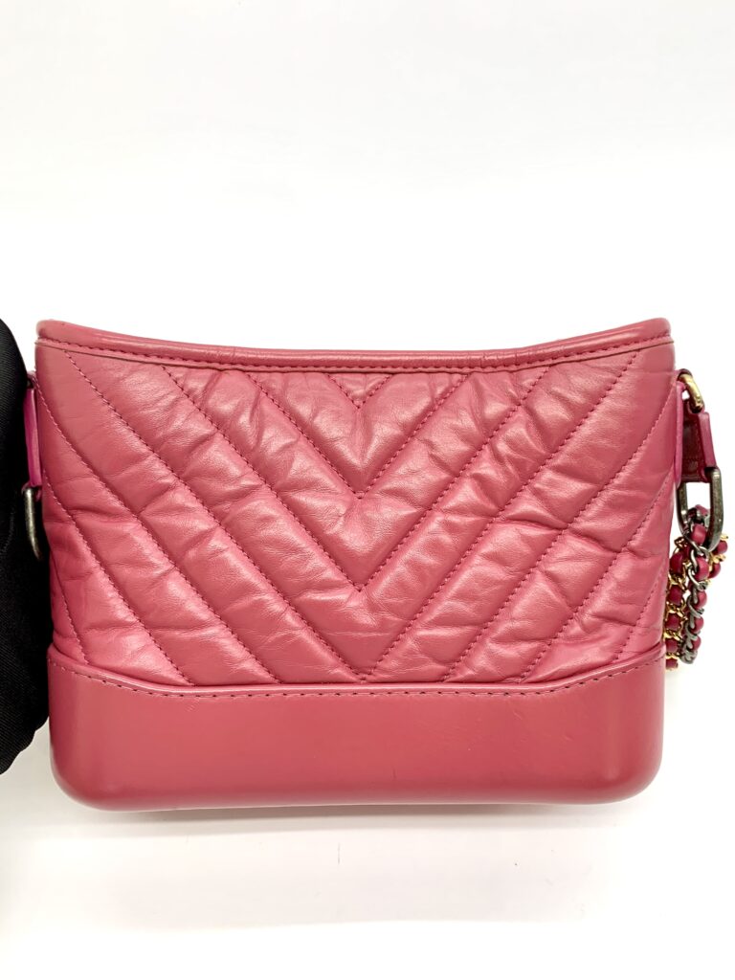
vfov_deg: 67.3
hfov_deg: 53.1
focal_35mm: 26
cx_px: 368
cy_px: 490
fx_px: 736
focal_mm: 4.25
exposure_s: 1/102
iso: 25
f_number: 1.8
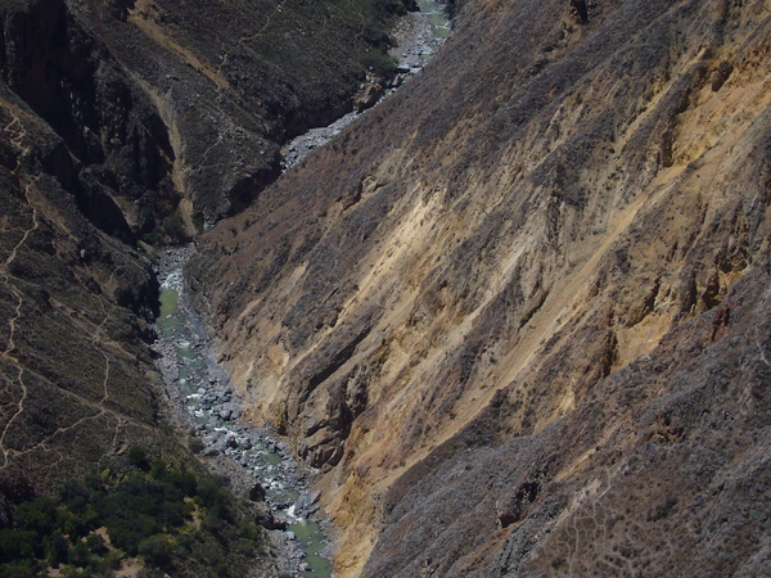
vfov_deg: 13.6
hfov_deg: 18.0
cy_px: 289
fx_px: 2428
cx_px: 386
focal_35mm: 109
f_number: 10
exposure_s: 1/250
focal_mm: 13.2
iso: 80
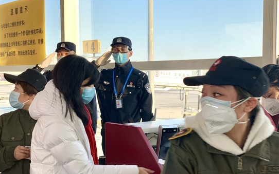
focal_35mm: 61
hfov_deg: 33.5
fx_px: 464
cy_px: 108
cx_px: 150
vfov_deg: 21.3
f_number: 2.4
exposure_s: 1/122
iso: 20
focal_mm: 6
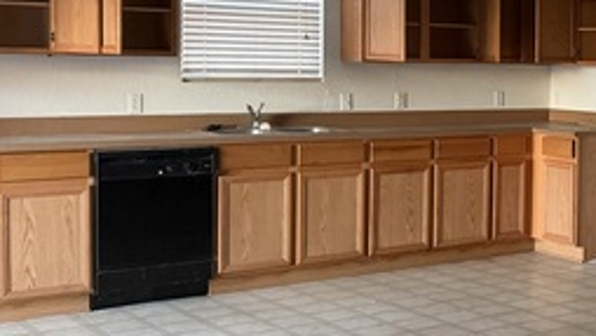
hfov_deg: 28.3
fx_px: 1043
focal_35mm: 66
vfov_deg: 18.2
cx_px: 692
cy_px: 115
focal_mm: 6.76
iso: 1000
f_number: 1.78
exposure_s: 1/38
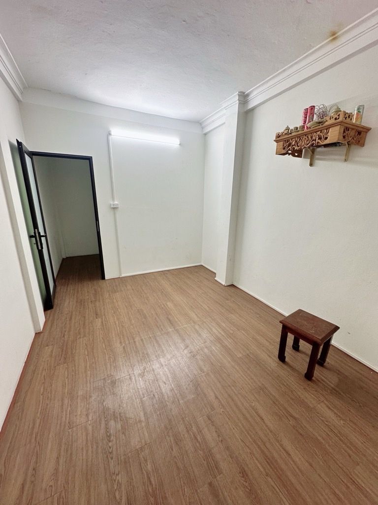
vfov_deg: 102.1
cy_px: 252
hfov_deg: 85.7
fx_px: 204
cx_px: 189
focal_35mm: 14
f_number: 2.2
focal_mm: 2.22
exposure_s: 1/100
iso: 100
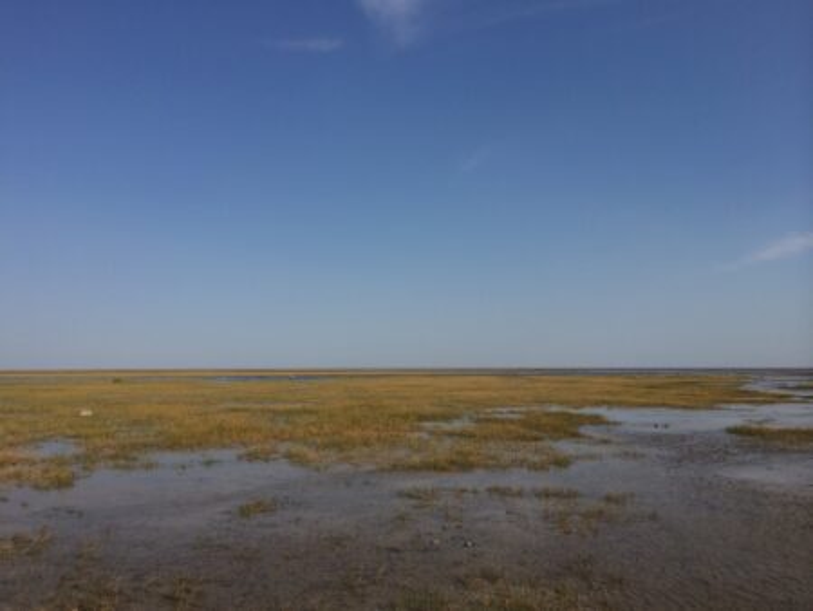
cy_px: 306
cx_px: 406
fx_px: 705
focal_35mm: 30
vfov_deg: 46.8
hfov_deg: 59.9
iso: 32
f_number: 2.2
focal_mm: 4.12
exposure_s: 1/2933
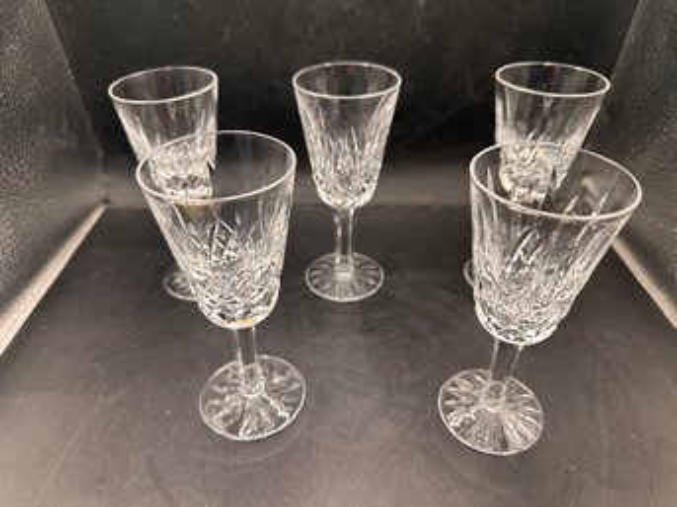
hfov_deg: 71.6
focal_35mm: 24
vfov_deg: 56.8
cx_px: 338
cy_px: 254
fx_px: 469
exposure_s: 1/120
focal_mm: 6.86
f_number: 1.78
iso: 200
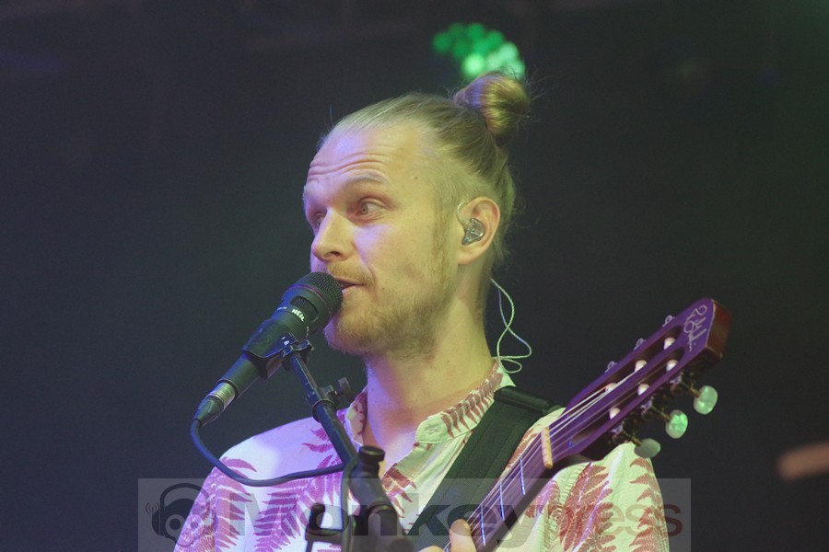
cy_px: 276
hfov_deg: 11.4
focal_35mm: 180
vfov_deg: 7.6
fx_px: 4145
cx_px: 414
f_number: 5.6
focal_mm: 120
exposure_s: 1/500
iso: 1600
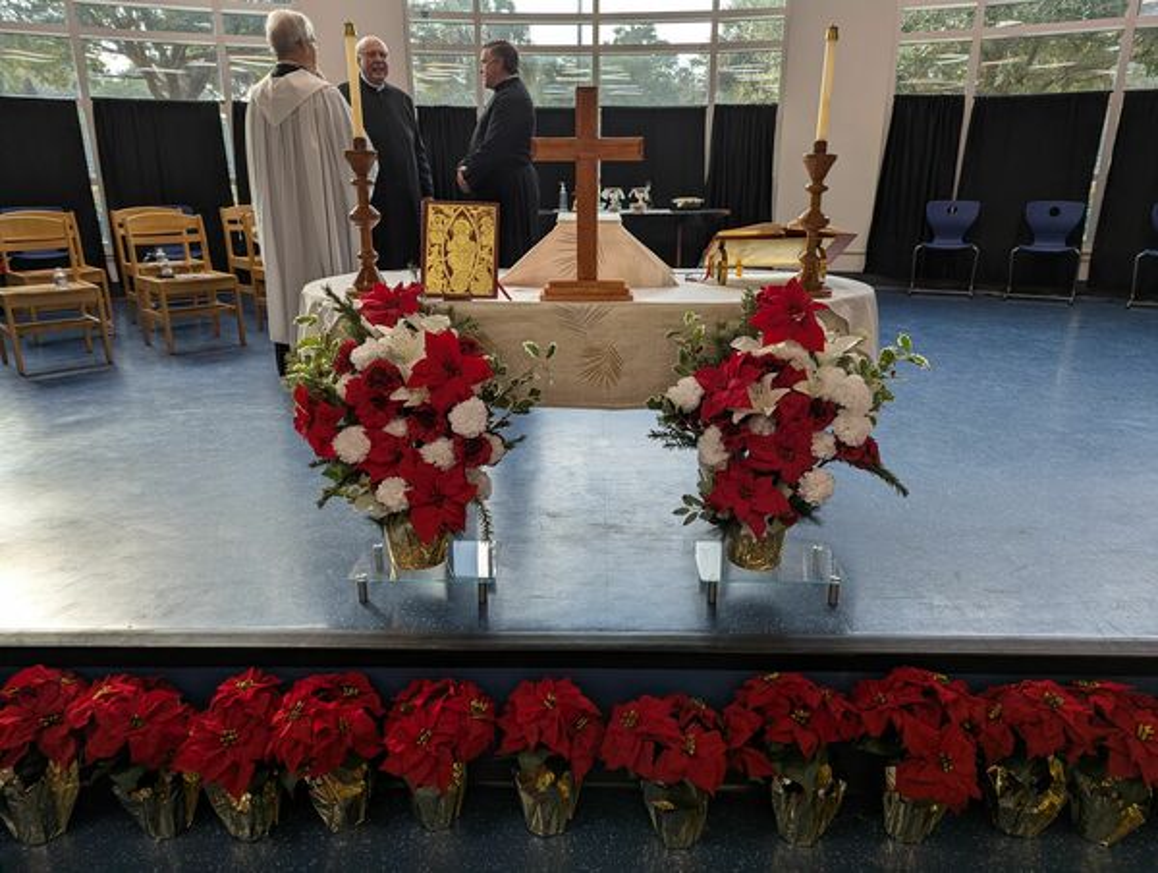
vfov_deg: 57.0
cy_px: 436
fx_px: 804
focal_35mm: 24
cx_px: 579
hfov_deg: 71.5
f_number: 1.85
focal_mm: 6.81
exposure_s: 1/76.9
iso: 38
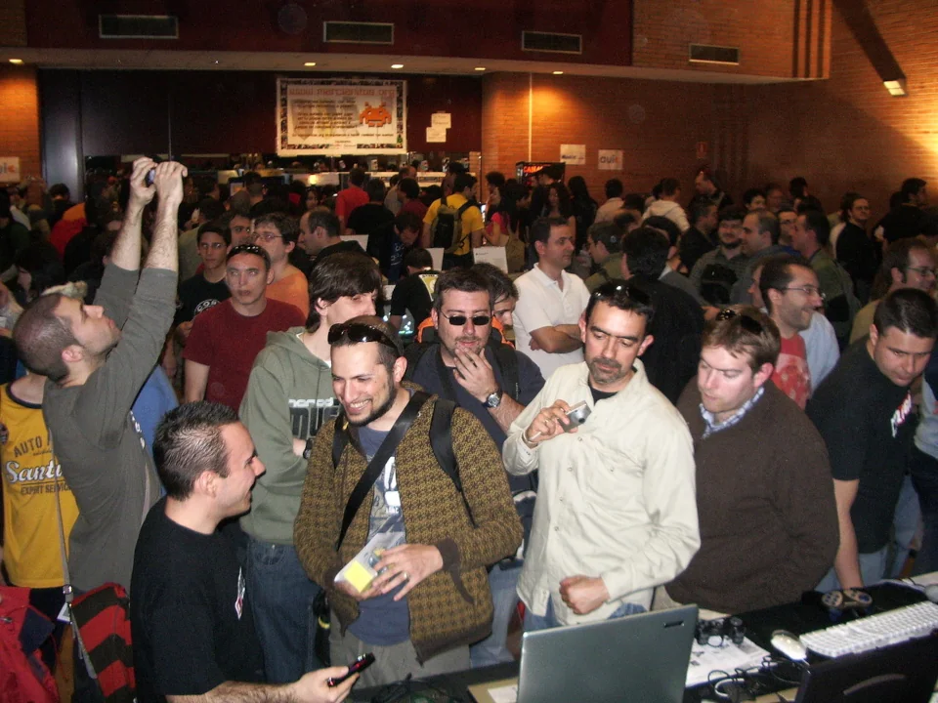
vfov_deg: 40.7
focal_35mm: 35
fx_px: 948
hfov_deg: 52.6
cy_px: 352
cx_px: 469
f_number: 2.6
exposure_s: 1/15
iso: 200
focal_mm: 5.8
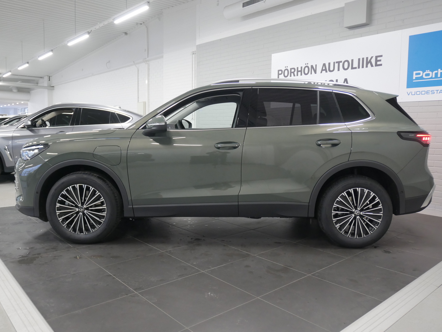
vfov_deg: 46.8
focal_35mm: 30
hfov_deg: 59.9
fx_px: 383
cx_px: 221
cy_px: 166
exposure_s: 1/60
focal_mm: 15
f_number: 3.7
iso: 1600
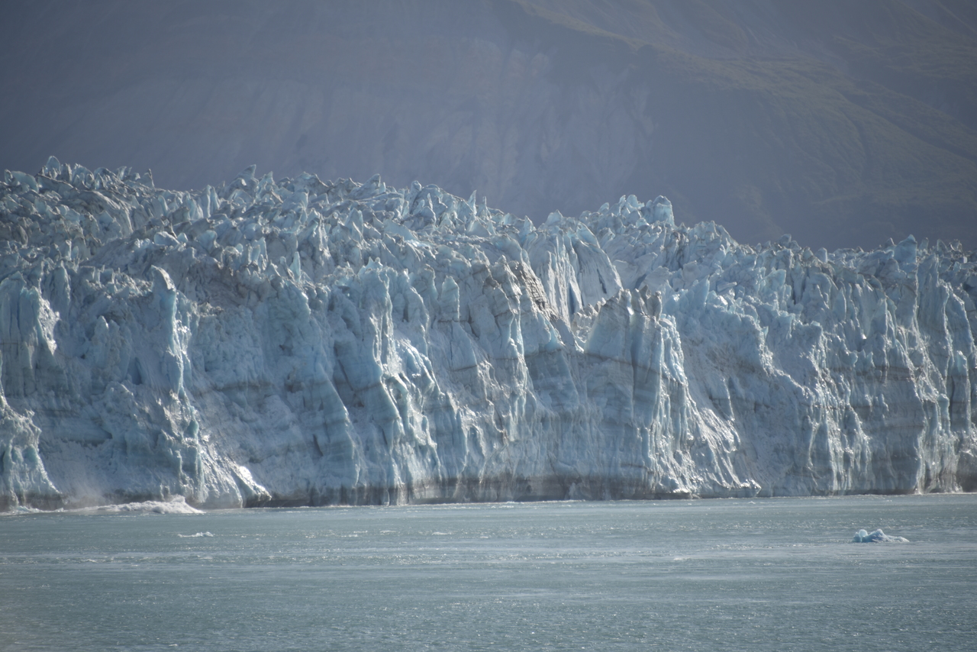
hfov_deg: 6.9
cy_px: 326
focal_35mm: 300
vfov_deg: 4.6
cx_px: 488
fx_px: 8143
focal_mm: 300
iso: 100
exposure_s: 1/640
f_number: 6.3
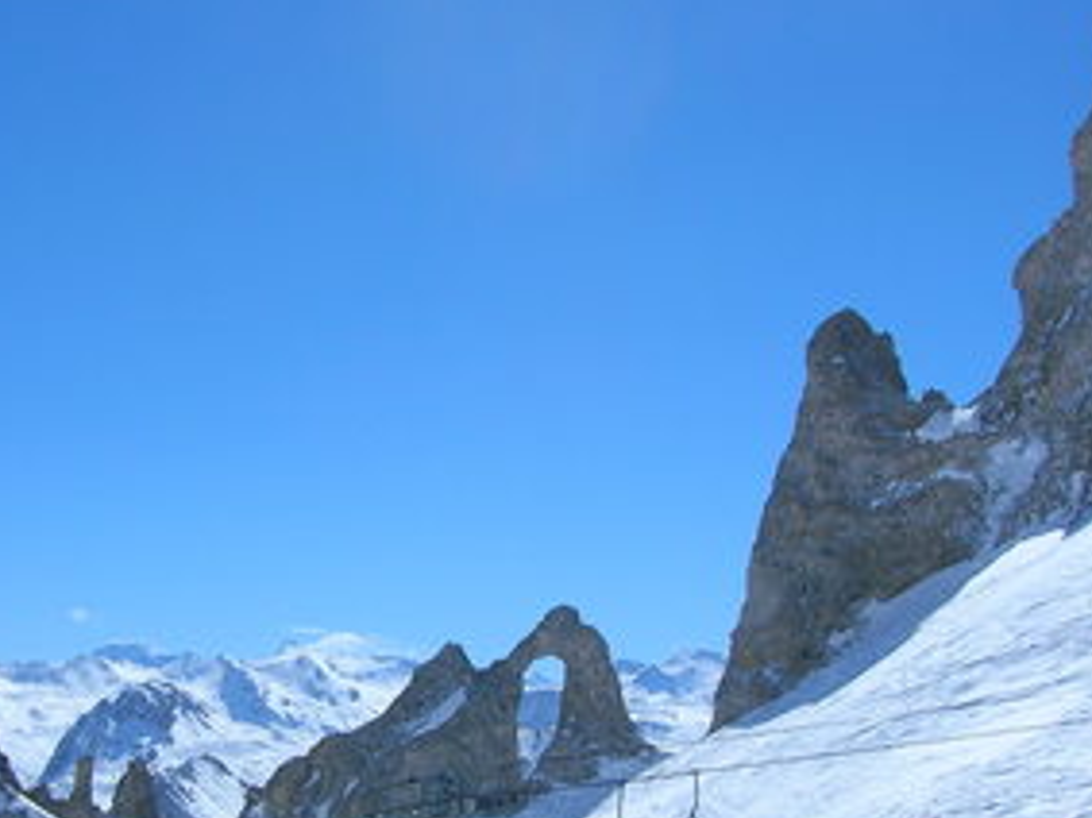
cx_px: 421
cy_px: 579
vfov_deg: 24.2
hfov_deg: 32.1
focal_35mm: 60
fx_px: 1892
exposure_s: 1/1256
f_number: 4.9
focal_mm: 5.7
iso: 50
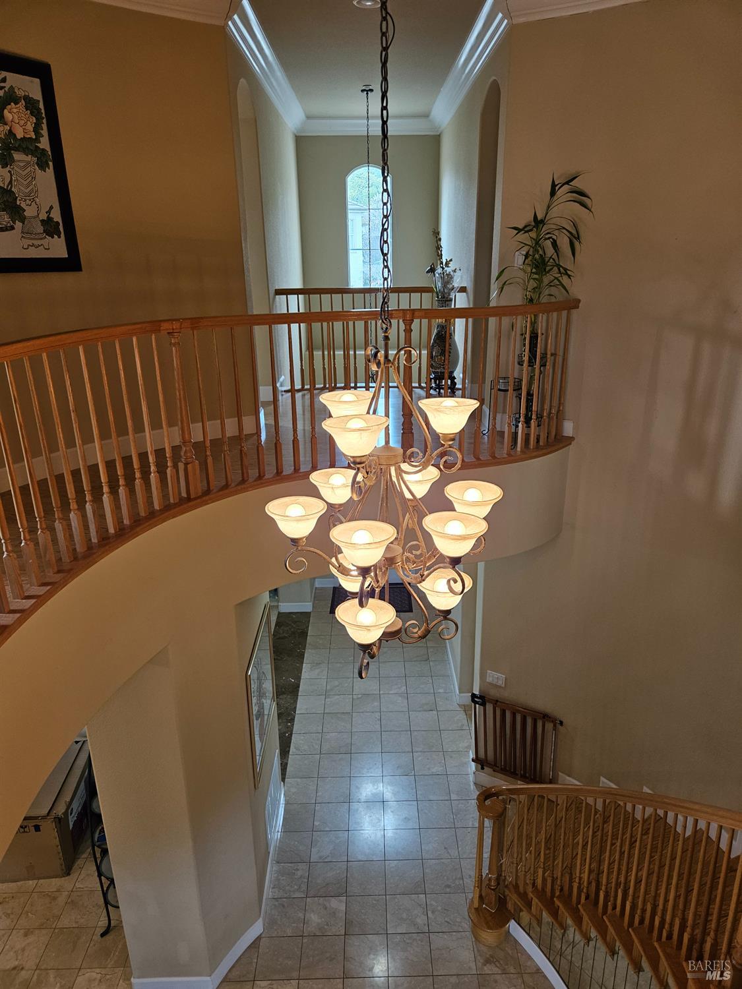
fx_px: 657
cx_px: 371
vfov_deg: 73.9
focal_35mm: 23
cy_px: 494
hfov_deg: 58.9
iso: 160
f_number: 1.8
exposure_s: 1/120
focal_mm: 5.4
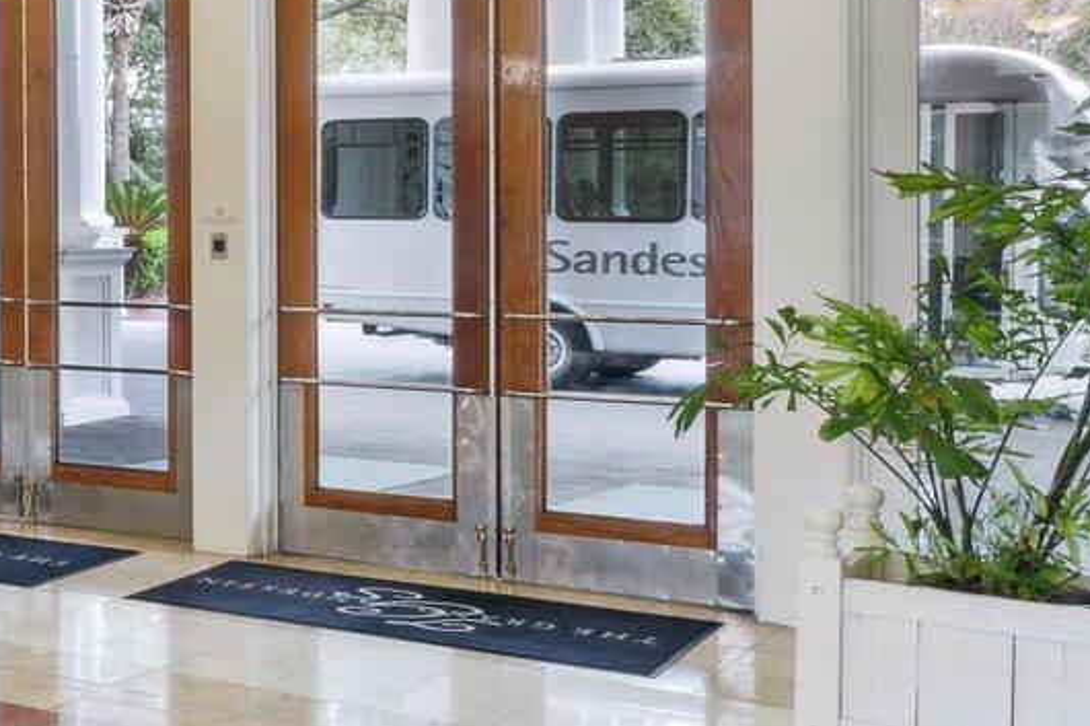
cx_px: -677
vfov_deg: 23.2
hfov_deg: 24.1
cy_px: 221
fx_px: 1755
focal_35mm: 58
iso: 400
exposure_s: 1/10
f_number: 9
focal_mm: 10
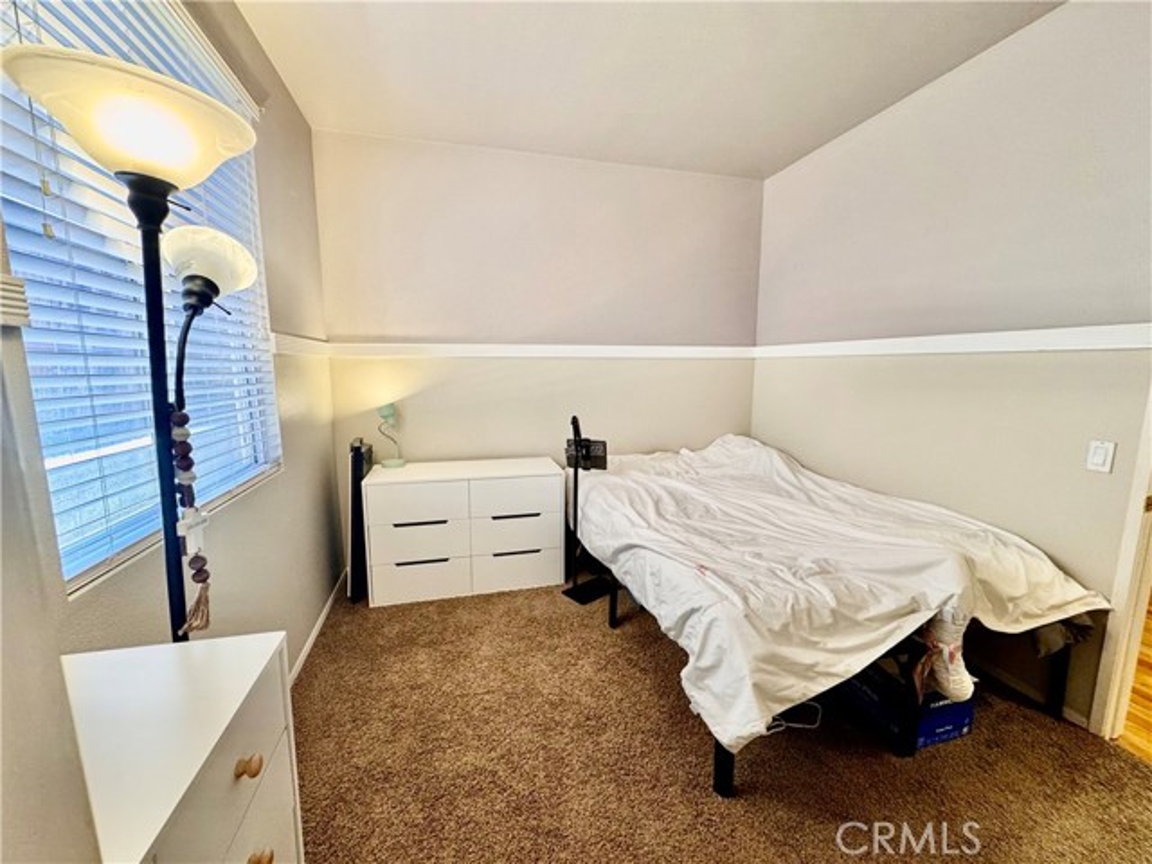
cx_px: 576
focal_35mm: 14
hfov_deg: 102.1
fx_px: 466
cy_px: 432
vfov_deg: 85.7
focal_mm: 2.22
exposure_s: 1/60
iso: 200
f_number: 2.2
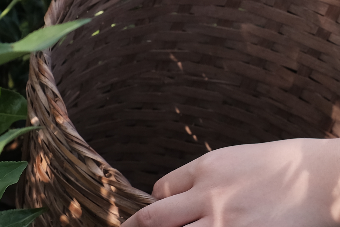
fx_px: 1945
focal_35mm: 206
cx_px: 438
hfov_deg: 9.8
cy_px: -75
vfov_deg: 6.6
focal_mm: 35
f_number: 5.6
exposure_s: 1/170
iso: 200
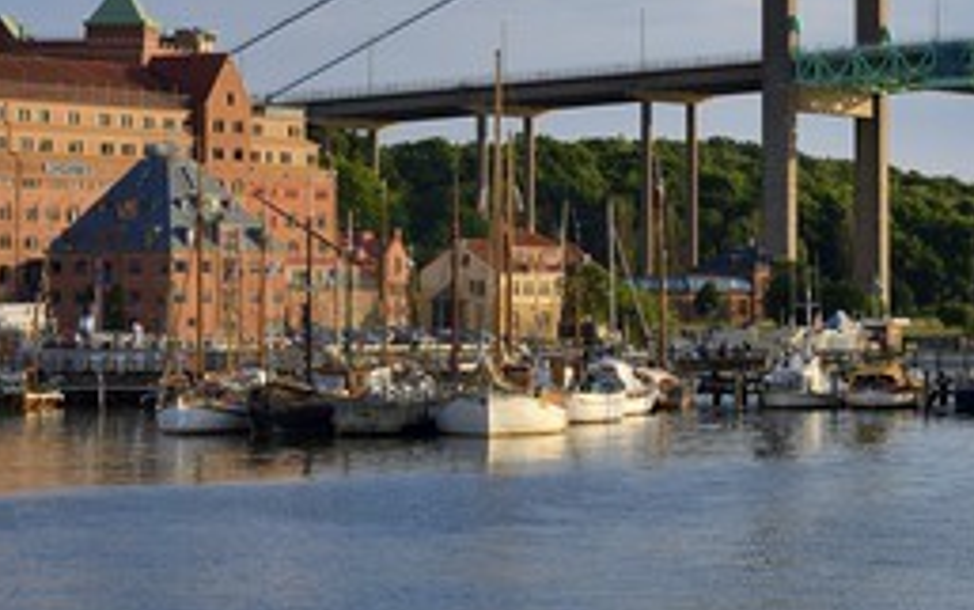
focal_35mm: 158
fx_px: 4197
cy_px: 114
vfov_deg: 8.3
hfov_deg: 13.2
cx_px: 750
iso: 200
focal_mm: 95
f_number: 8
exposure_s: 1/500
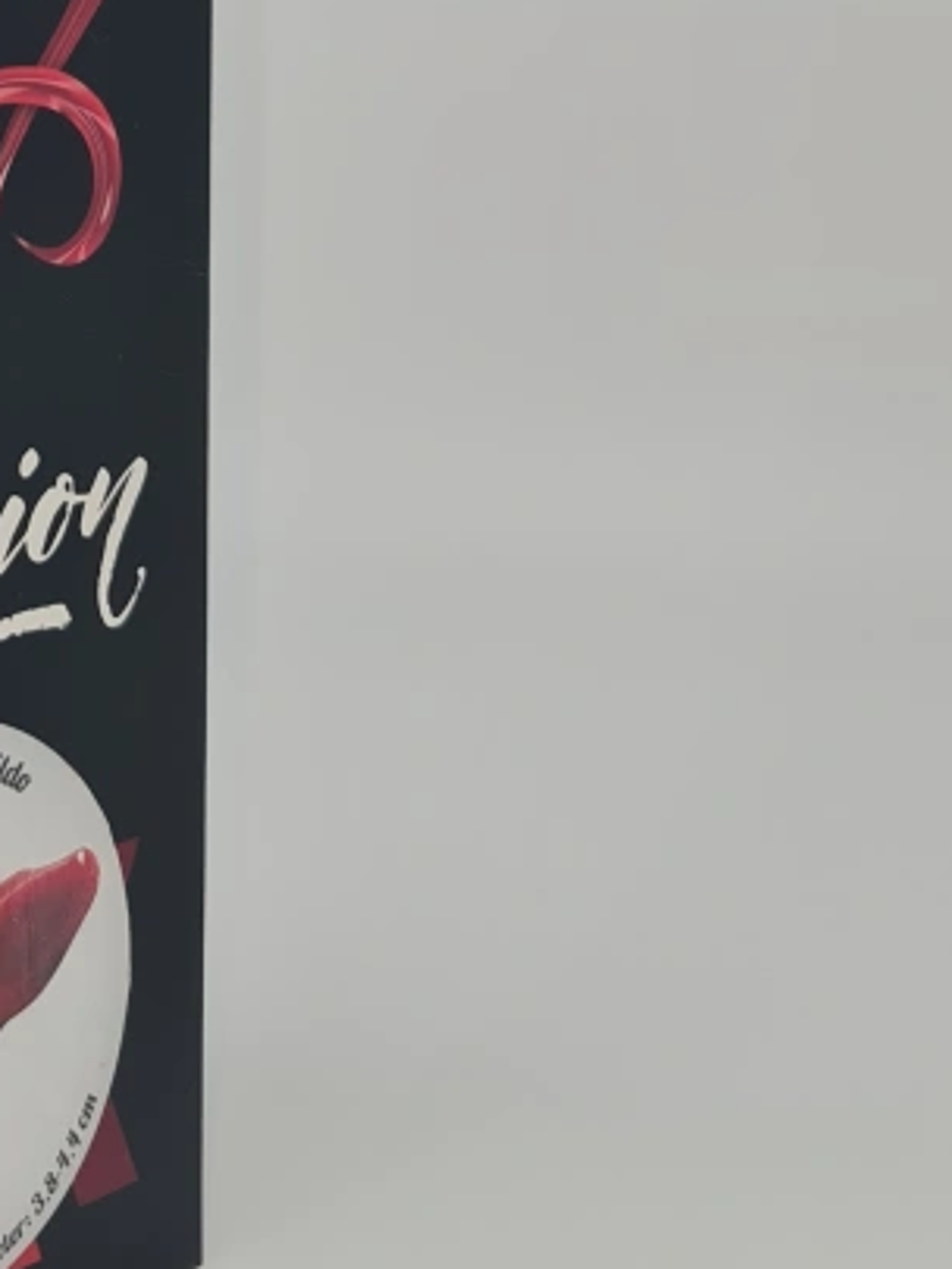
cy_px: -60
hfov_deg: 18.5
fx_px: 2712
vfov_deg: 24.8
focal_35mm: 74
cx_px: -285
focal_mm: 7
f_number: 1.8
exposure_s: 1/192
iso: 50
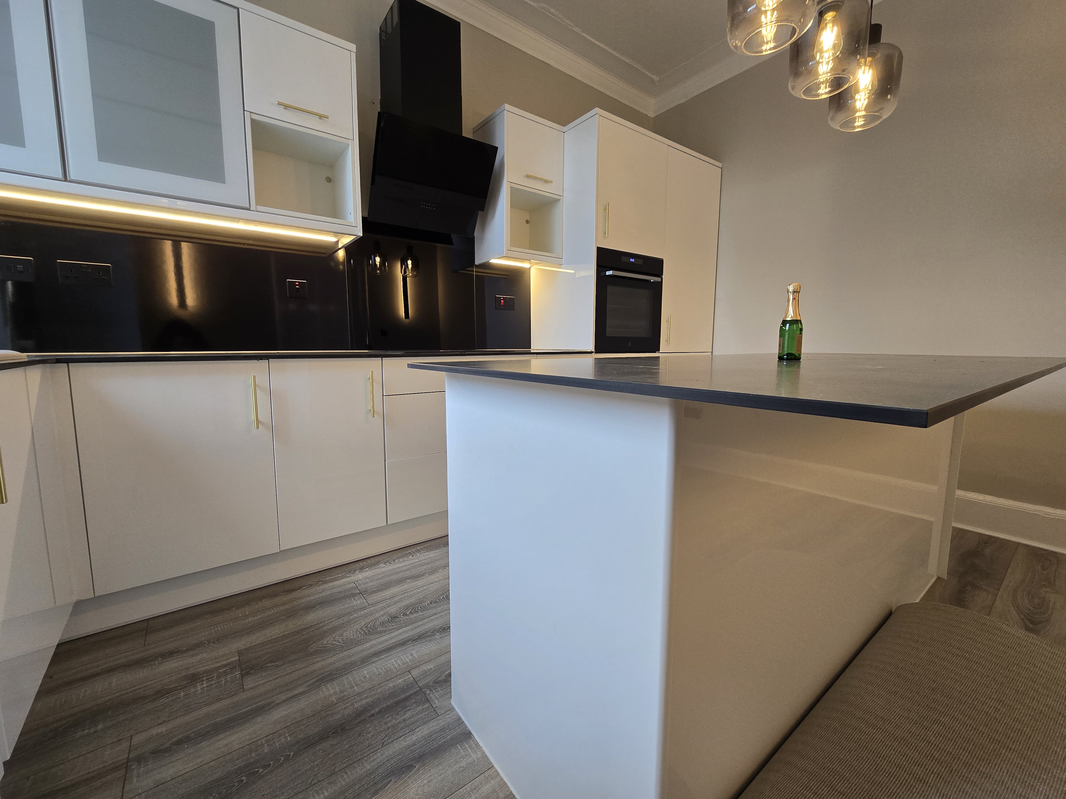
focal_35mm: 13
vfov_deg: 89.9
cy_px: 400
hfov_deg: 106.2
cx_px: 533
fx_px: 400
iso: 100
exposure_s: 1/50
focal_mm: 2.2
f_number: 2.2
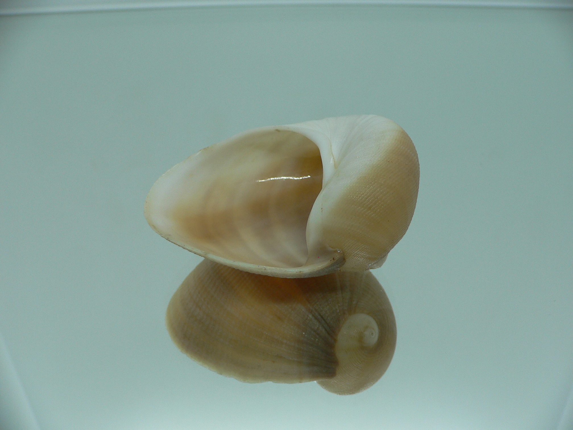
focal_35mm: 35
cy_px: 215
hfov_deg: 52.6
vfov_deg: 40.7
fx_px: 579
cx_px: 286
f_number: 2.8
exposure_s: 1/60
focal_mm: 4.6
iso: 80
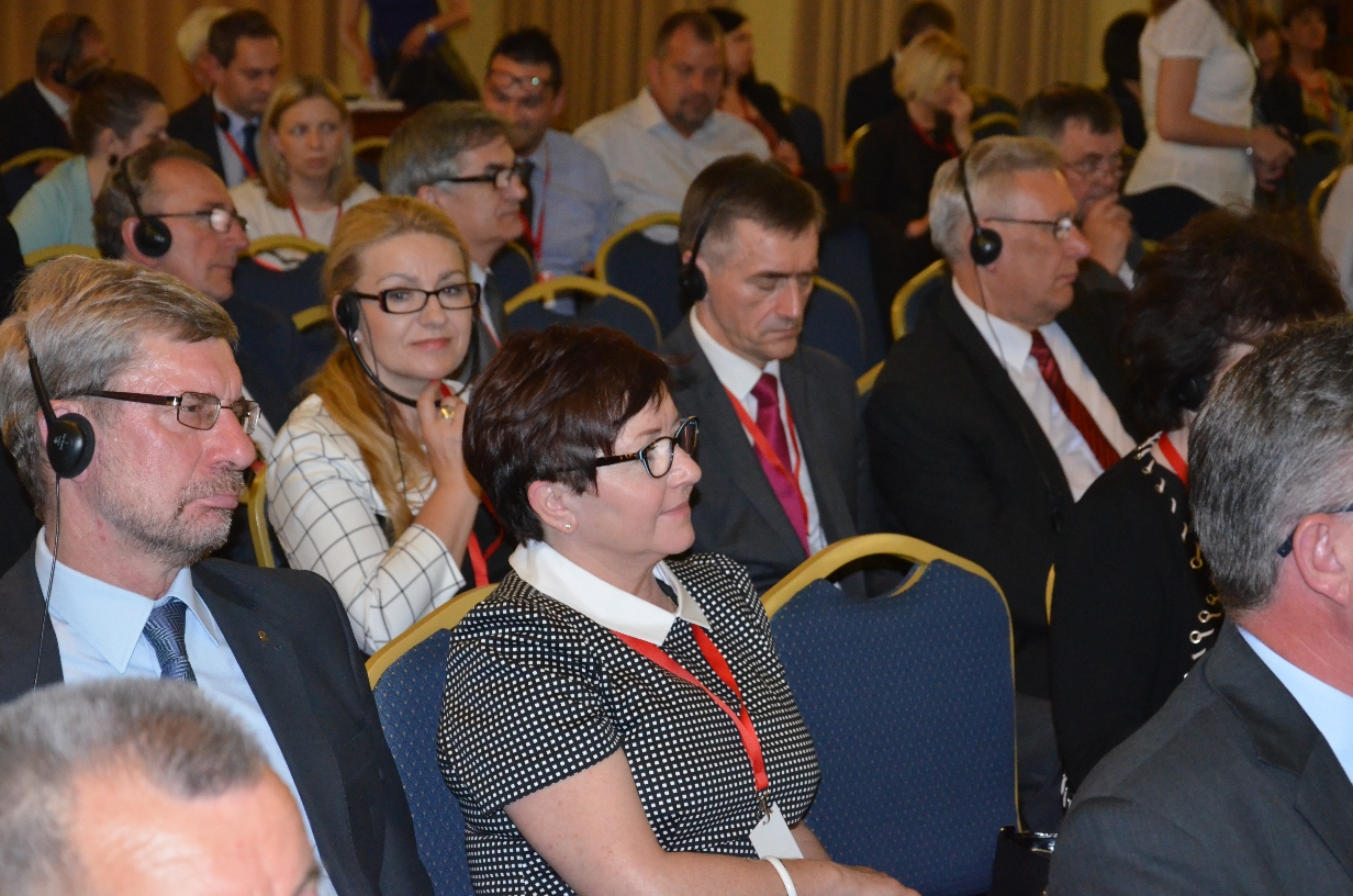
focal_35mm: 78
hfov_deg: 26.0
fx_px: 2925
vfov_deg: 17.4
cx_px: 676
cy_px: 448
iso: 3200
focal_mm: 52
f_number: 5
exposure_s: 1/60
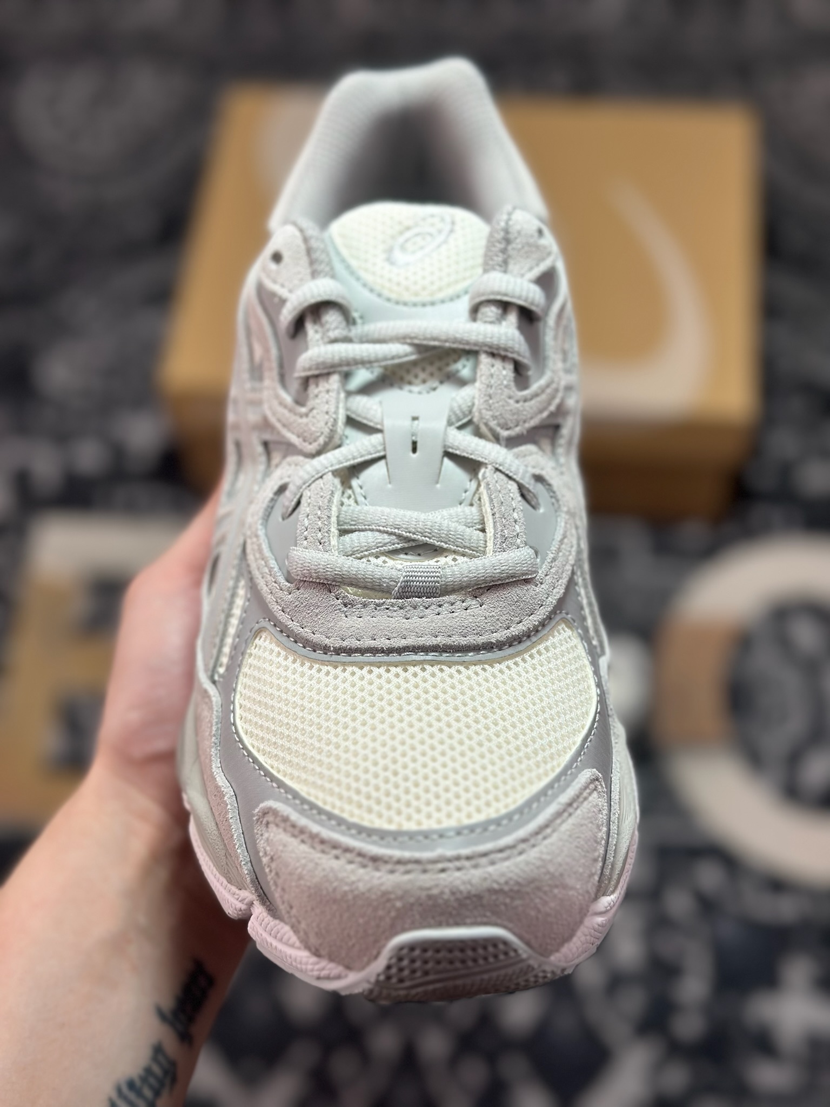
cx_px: 415
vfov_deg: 39.7
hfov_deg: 30.3
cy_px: 554
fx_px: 1535
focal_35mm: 48
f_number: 1.78
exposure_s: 1/1414
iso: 80
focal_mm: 6.86
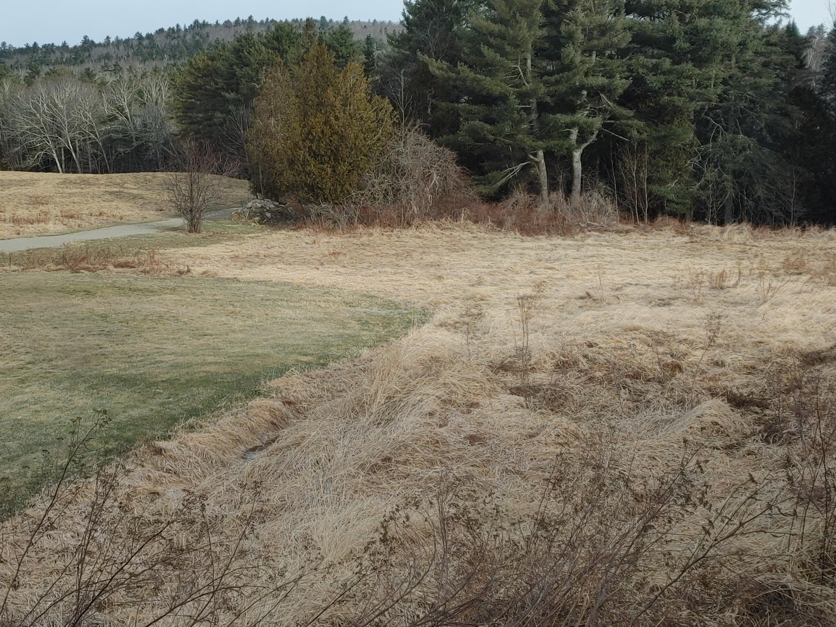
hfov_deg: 35.5
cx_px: 356
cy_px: 247
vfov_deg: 27.0
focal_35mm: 54
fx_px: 1304
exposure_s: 1/543
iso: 50
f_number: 1.8
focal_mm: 5.58
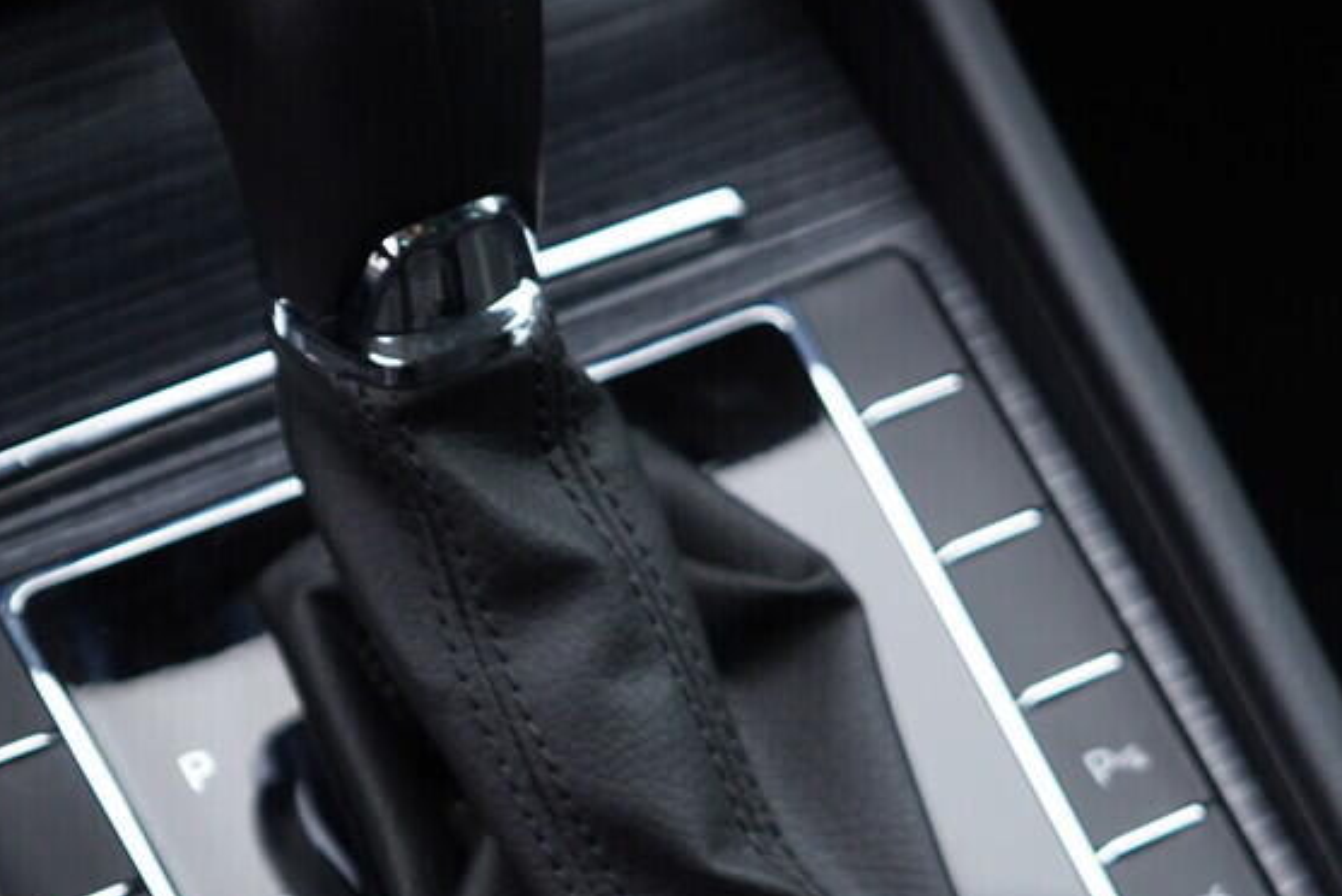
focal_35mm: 93
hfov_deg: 21.9
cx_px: 667
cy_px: 759
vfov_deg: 14.6
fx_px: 3468
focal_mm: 24
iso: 200
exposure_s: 1/40
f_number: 2.8
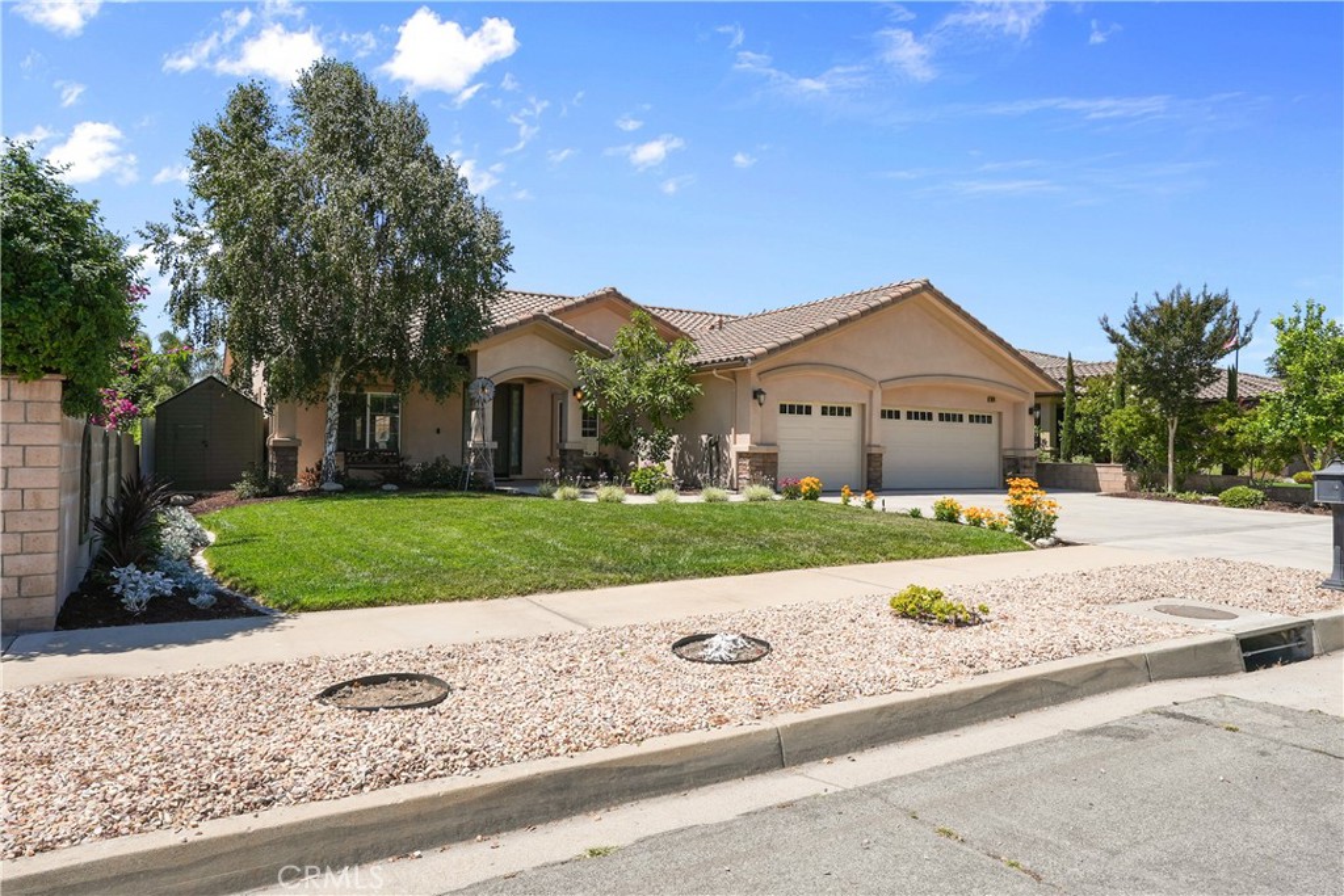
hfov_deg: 77.3
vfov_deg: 56.2
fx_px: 840
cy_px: 448
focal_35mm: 22
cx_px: 672
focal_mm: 22.5
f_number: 16
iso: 100
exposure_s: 1/125
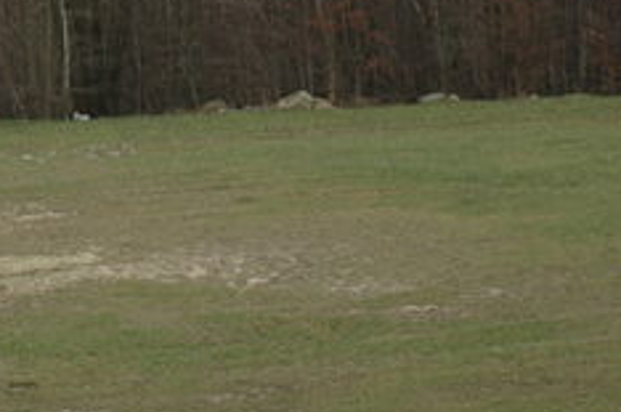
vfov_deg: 7.3
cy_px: -190
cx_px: -8
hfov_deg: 11.0
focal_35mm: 185
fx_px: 3185
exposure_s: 1/125
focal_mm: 40
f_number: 5.6
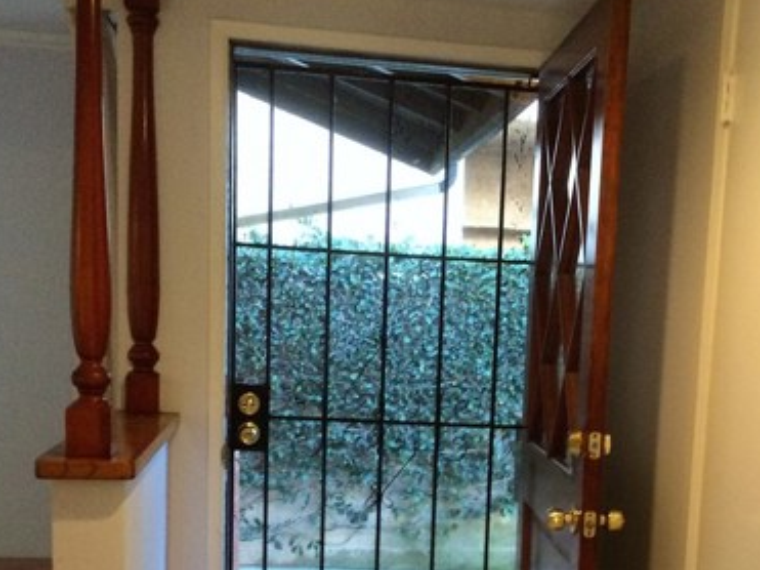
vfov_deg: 28.3
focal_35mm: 50
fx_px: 1097
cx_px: 496
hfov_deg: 37.8
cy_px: 474
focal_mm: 4.15
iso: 200
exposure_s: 1/30
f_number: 2.2
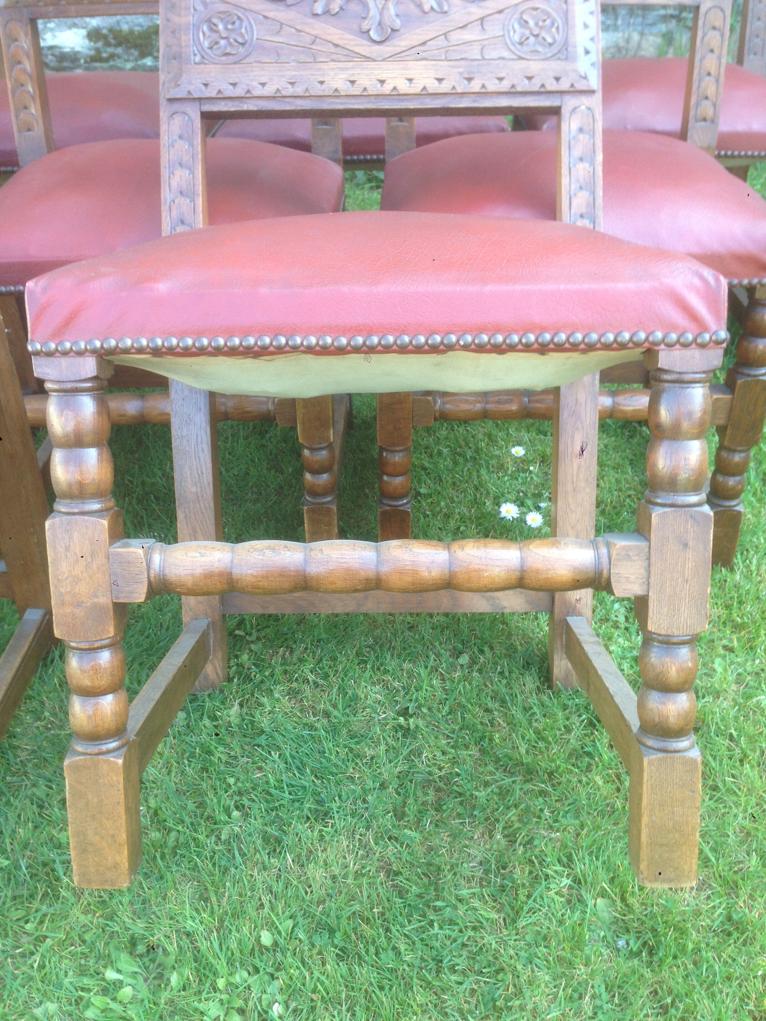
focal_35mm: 33
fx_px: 974
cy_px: 510
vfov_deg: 55.4
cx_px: 383
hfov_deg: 42.9
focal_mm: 4.12
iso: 50
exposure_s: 1/60
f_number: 2.4
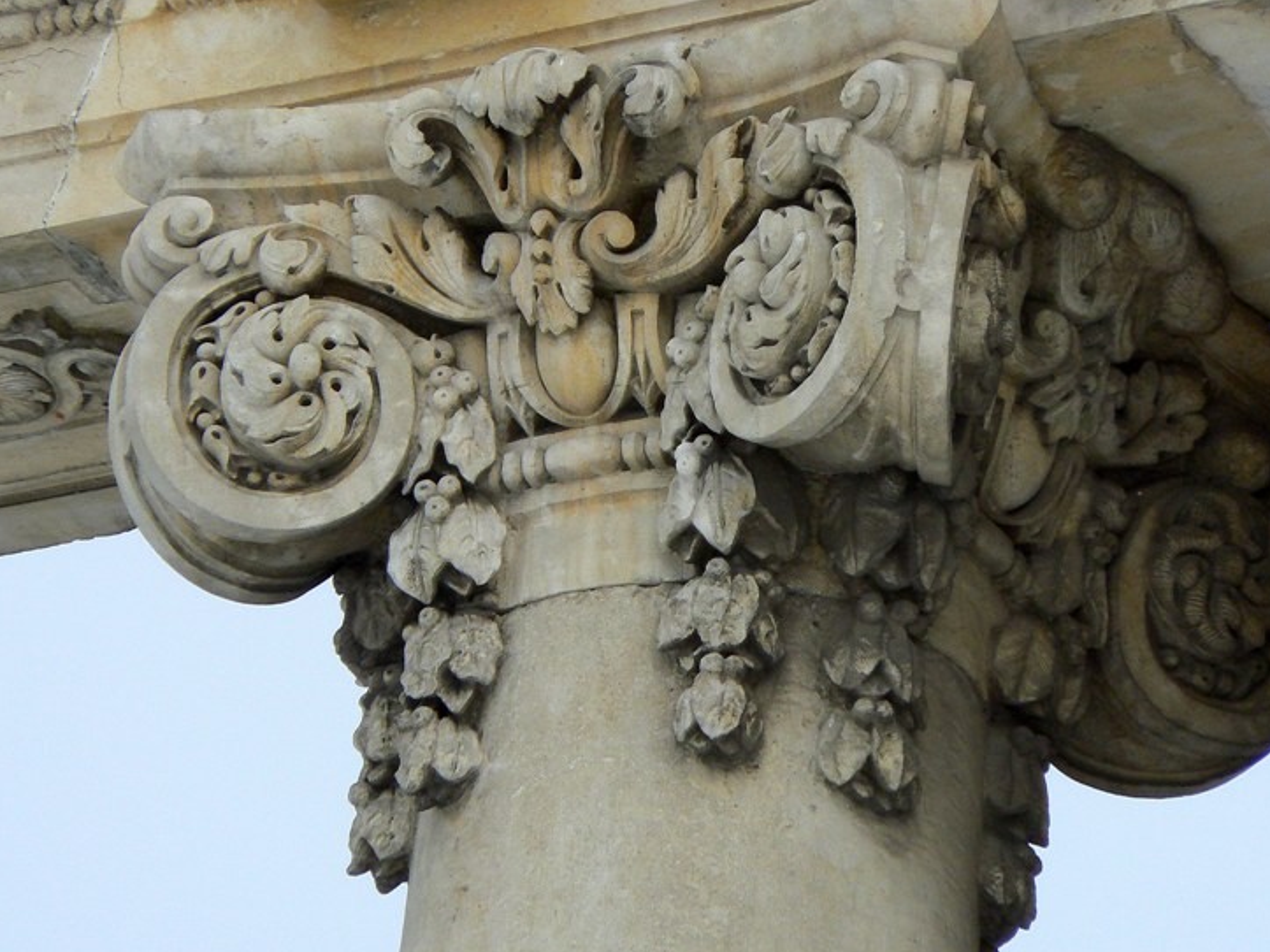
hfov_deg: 4.1
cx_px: 660
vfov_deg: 3.1
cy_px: 453
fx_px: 17534
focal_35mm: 478
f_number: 8
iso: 200
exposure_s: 1/1000
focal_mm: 72
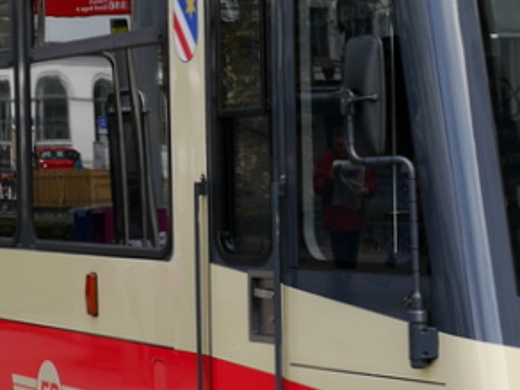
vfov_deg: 10.0
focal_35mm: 148
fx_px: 2223
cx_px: 214
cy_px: 198
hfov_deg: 13.3
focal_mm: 18
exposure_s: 1/200
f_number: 5.6
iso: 160
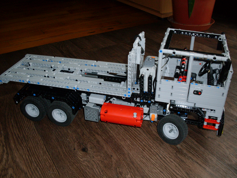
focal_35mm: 38
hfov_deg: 49.0
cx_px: 118
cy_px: 89
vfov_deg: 37.7
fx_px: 260
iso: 100
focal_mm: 6.3
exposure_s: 1/45
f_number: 2.8
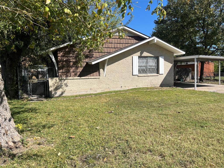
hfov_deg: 67.3
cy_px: 84
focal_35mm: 26
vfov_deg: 53.1
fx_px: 168
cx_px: 112
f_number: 1.6
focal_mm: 5.1
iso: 50
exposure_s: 1/3215
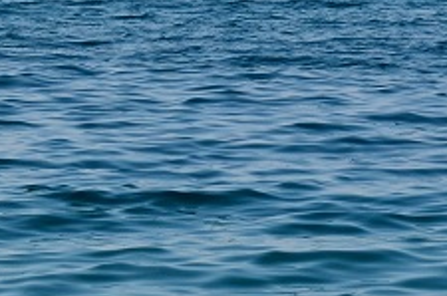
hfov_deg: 4.4
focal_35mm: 466
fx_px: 5774
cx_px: -17
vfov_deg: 2.9
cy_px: -96
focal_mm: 70
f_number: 11
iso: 400
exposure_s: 1/400
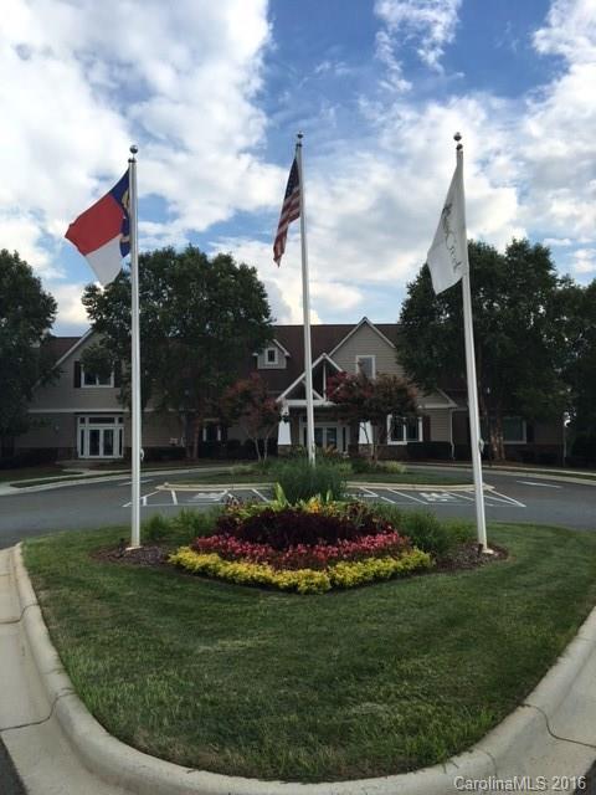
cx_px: 298
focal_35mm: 29
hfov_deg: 48.2
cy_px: 398
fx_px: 666
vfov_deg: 61.7
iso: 25
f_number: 2.2
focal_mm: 4.15
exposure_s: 1/1183
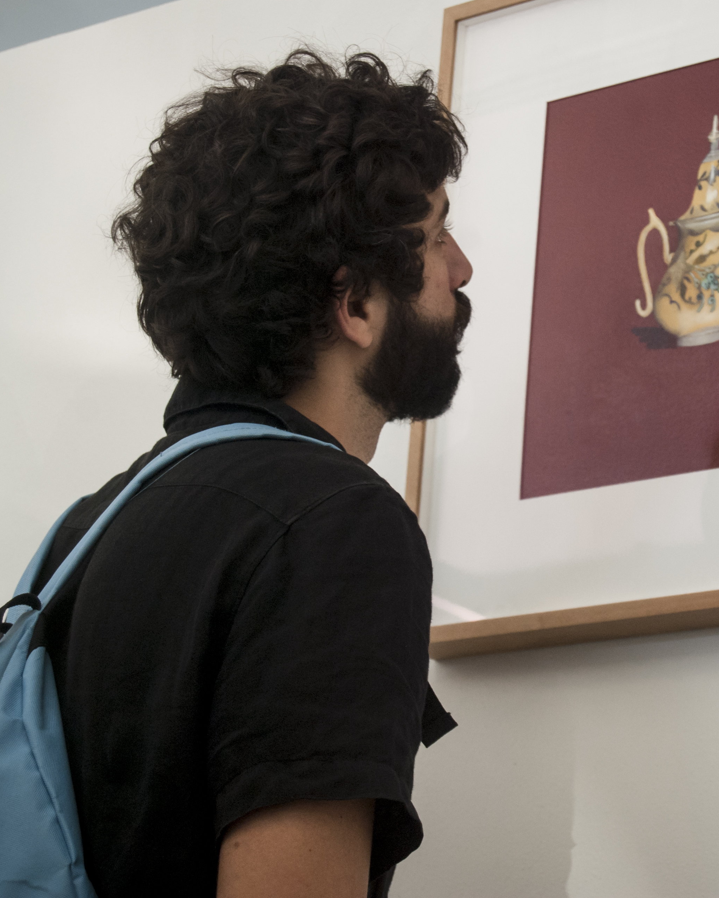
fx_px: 3104
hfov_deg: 13.2
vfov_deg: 16.5
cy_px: 451
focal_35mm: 117
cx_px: 540
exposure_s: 1/80
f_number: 5.6
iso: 400
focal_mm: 55
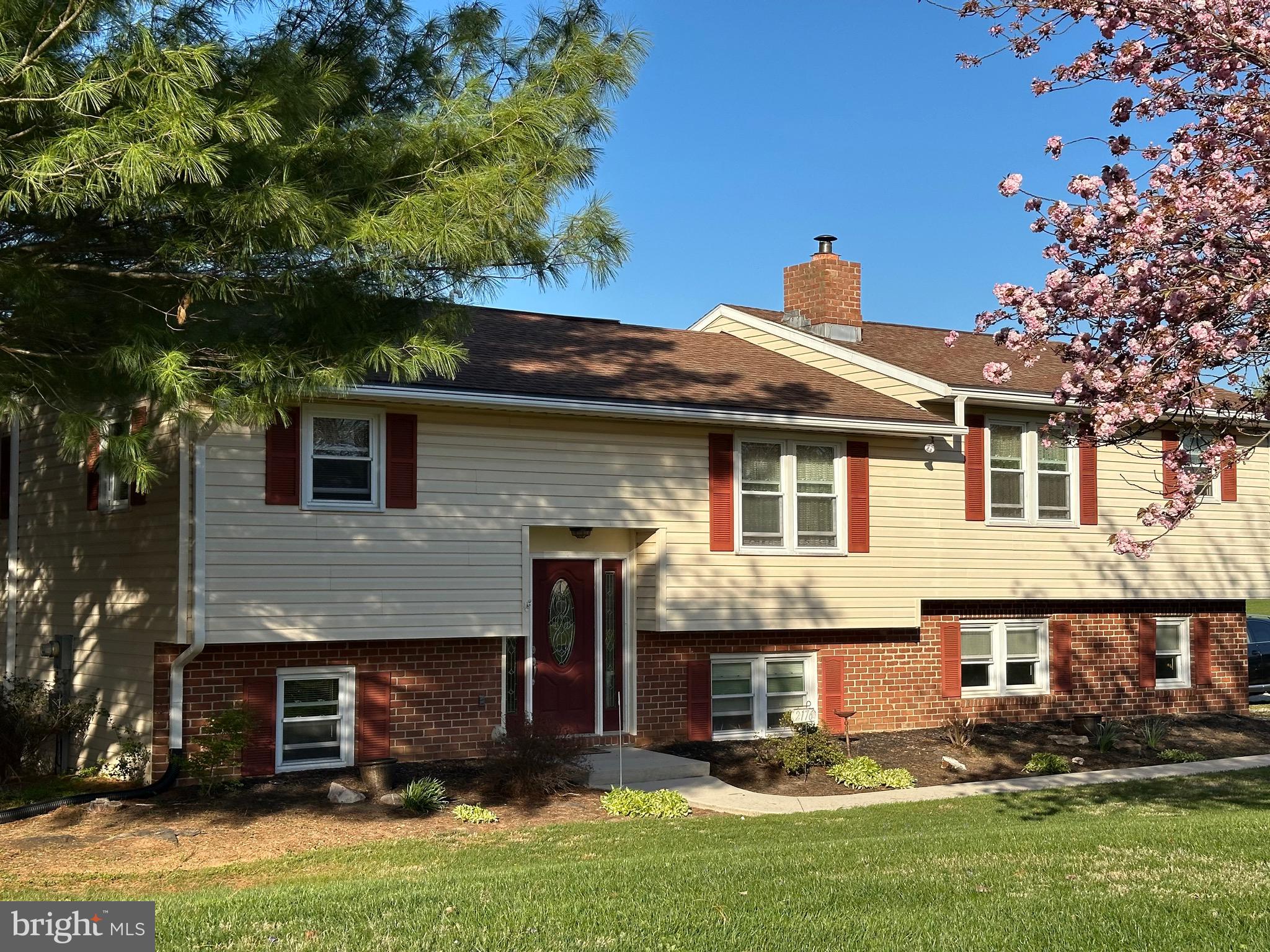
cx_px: 635
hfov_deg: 39.7
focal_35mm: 48
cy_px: 476
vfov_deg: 30.3
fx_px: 1761
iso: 64
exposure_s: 1/3876
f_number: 1.78
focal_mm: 6.86
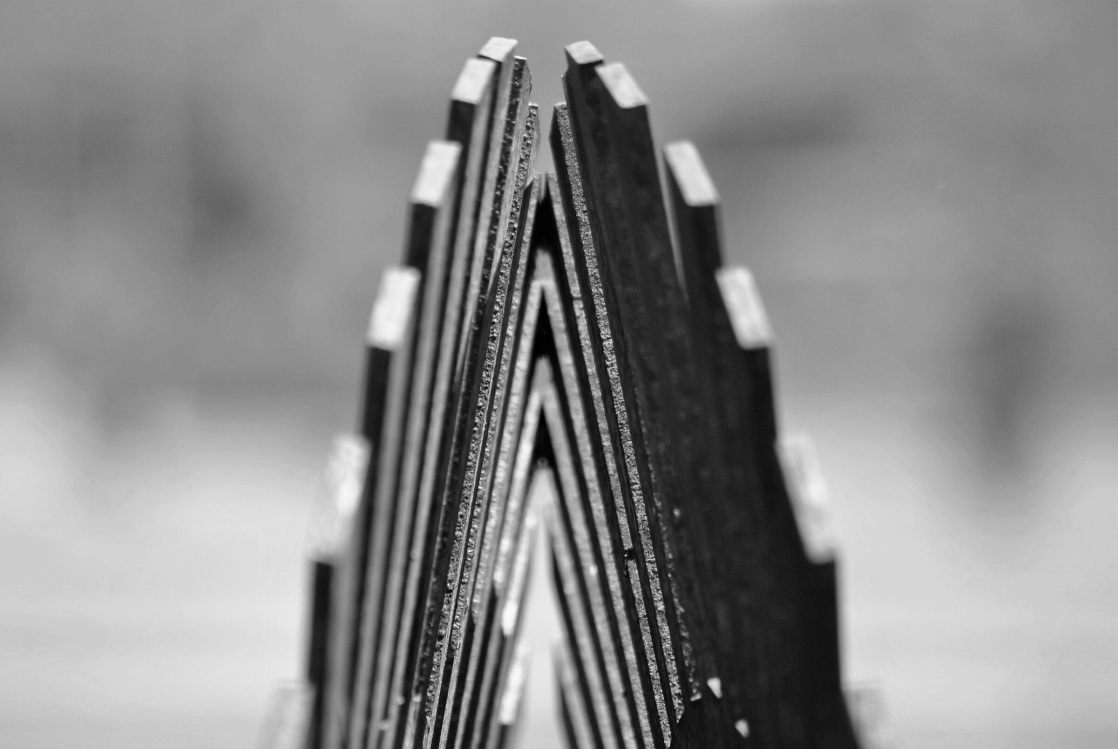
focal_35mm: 330
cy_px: 374
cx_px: 559
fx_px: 10261
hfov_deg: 6.2
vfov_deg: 4.2
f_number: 5
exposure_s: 1/500
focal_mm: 220
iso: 200
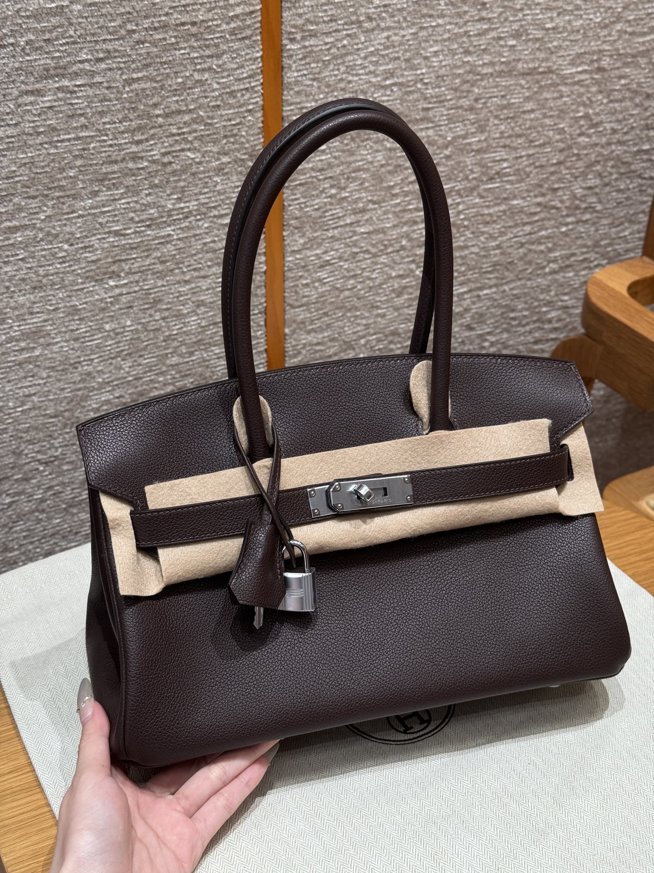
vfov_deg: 39.7
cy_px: 436
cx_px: 327
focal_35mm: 48
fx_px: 1209
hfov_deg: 30.3
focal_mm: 6.76
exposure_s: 1/50
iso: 50
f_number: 1.78
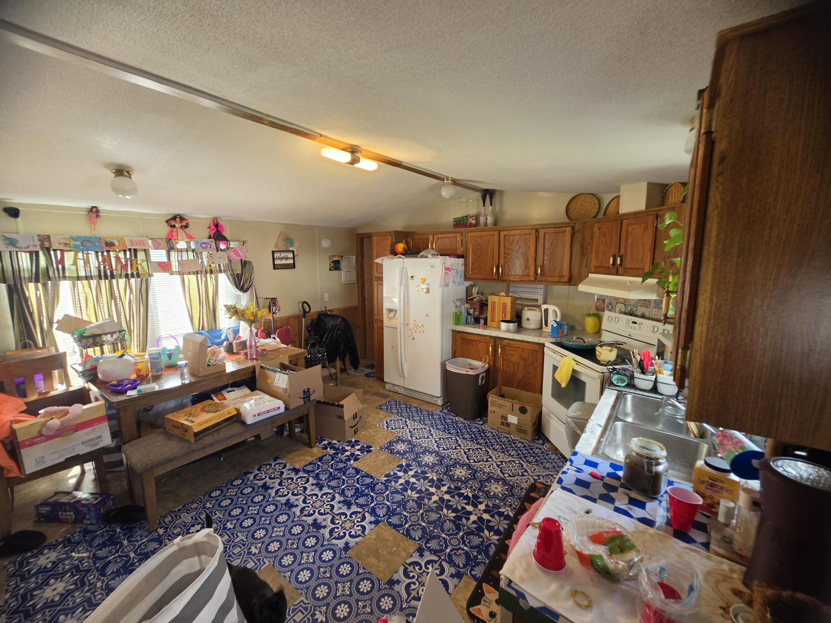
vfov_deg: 89.9
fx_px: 312
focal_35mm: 13
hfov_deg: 106.2
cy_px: 312
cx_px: 416
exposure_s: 1/60
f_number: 1.9
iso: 160
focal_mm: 2.2
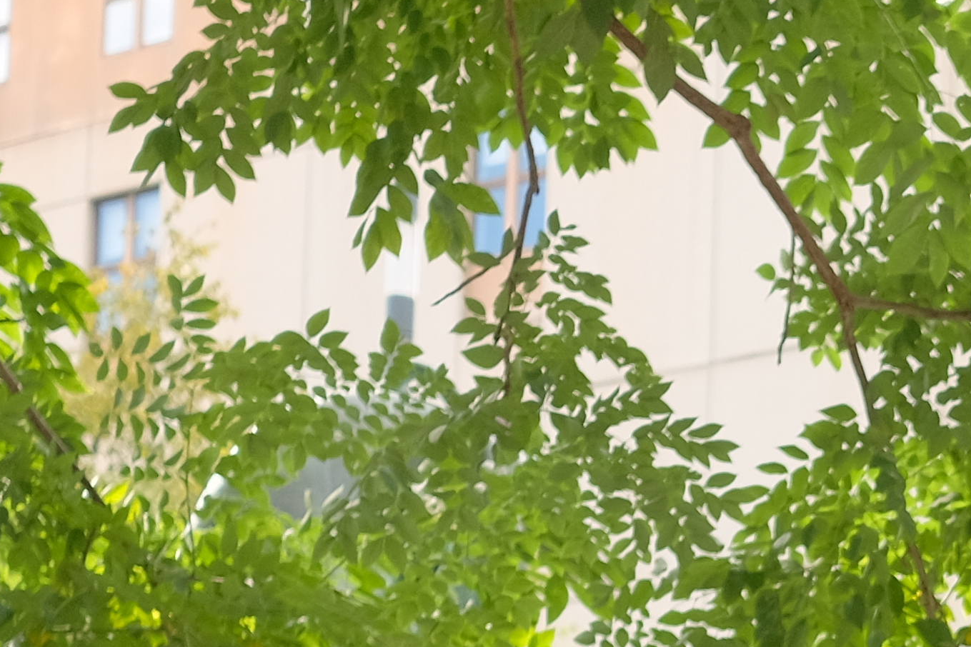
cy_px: 1145
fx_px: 4882
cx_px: 1383
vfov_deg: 7.4
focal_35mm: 181
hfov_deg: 11.0
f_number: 2.8
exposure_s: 1/500
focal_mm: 27
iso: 400
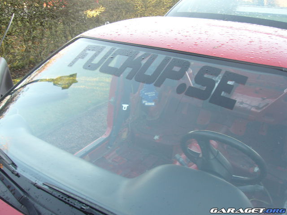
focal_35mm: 35
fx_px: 290
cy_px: 108
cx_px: 144
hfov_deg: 52.6
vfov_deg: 40.7
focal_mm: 5.8
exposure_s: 1/13
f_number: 2.8
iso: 100
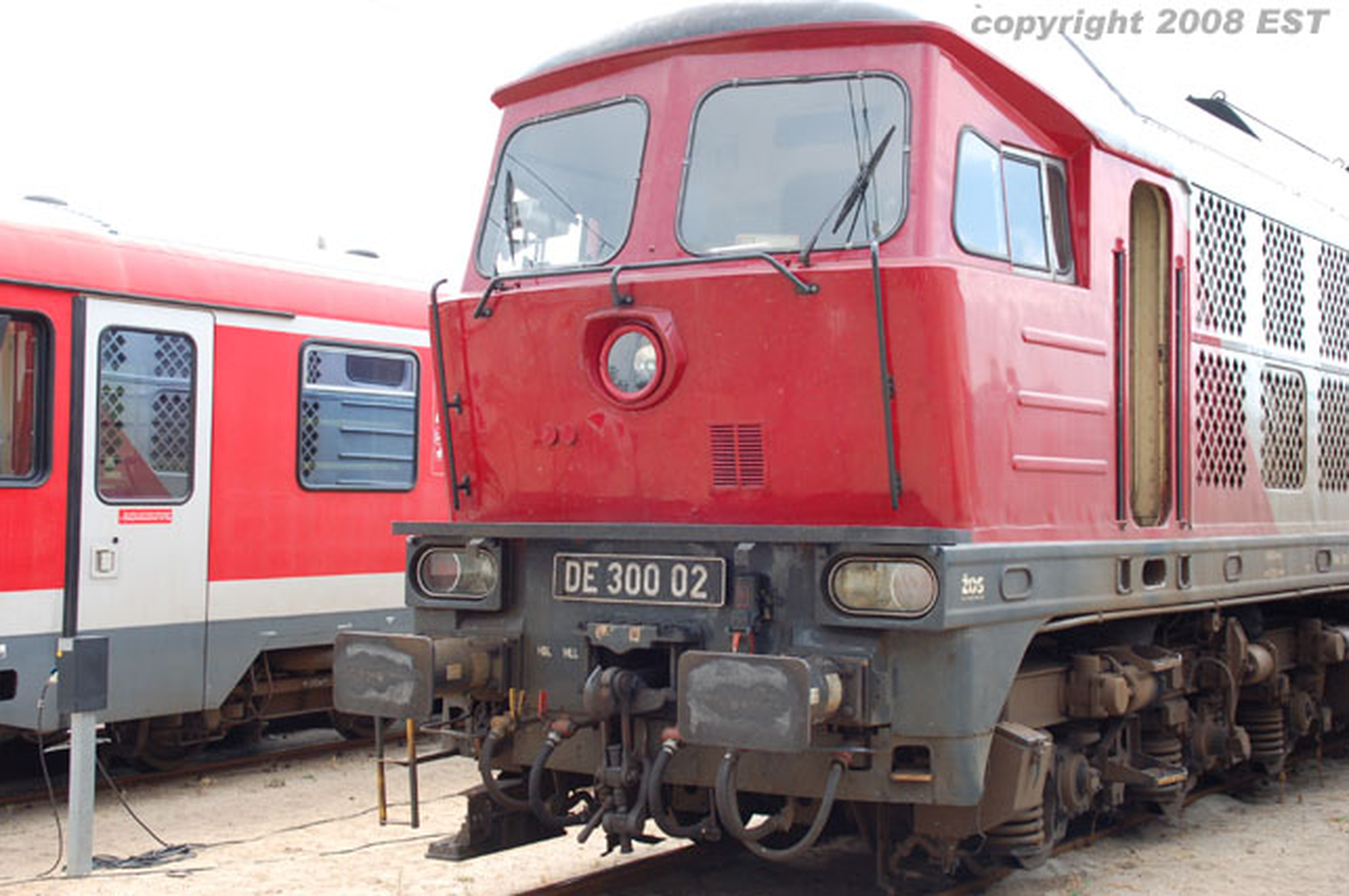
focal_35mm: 46
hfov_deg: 42.4
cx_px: 674
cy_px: 448
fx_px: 1740
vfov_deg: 28.9
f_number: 7.1
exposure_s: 1/200
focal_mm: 31
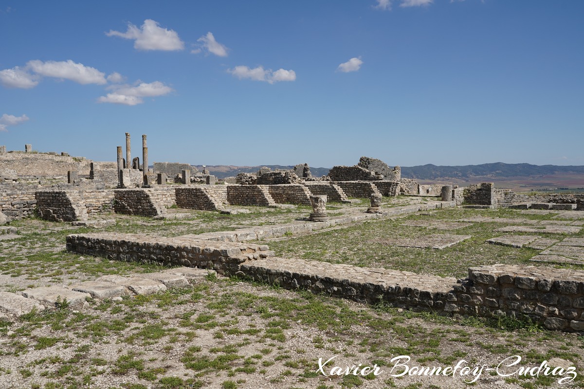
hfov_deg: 57.2
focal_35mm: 33
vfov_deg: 40.0
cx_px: 292
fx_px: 535
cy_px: 194
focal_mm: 33
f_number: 8
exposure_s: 1/500
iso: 100
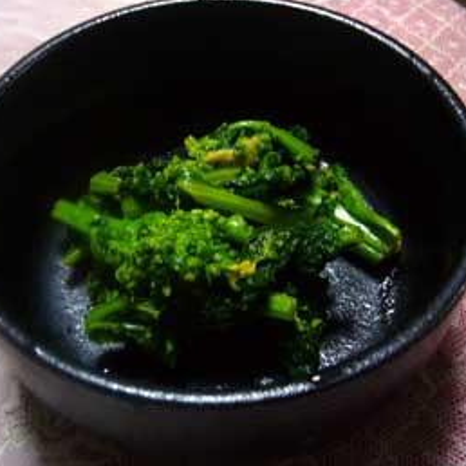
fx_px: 640
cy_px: 230
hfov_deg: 40.0
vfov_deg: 40.0
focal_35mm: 42
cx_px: 233
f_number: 2.8
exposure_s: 1/8
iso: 80
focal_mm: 5.8
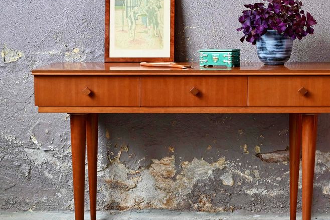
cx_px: 179
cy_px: 104
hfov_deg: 31.4
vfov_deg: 21.3
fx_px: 587
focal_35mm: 64
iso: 800
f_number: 5
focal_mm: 42
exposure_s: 1/100
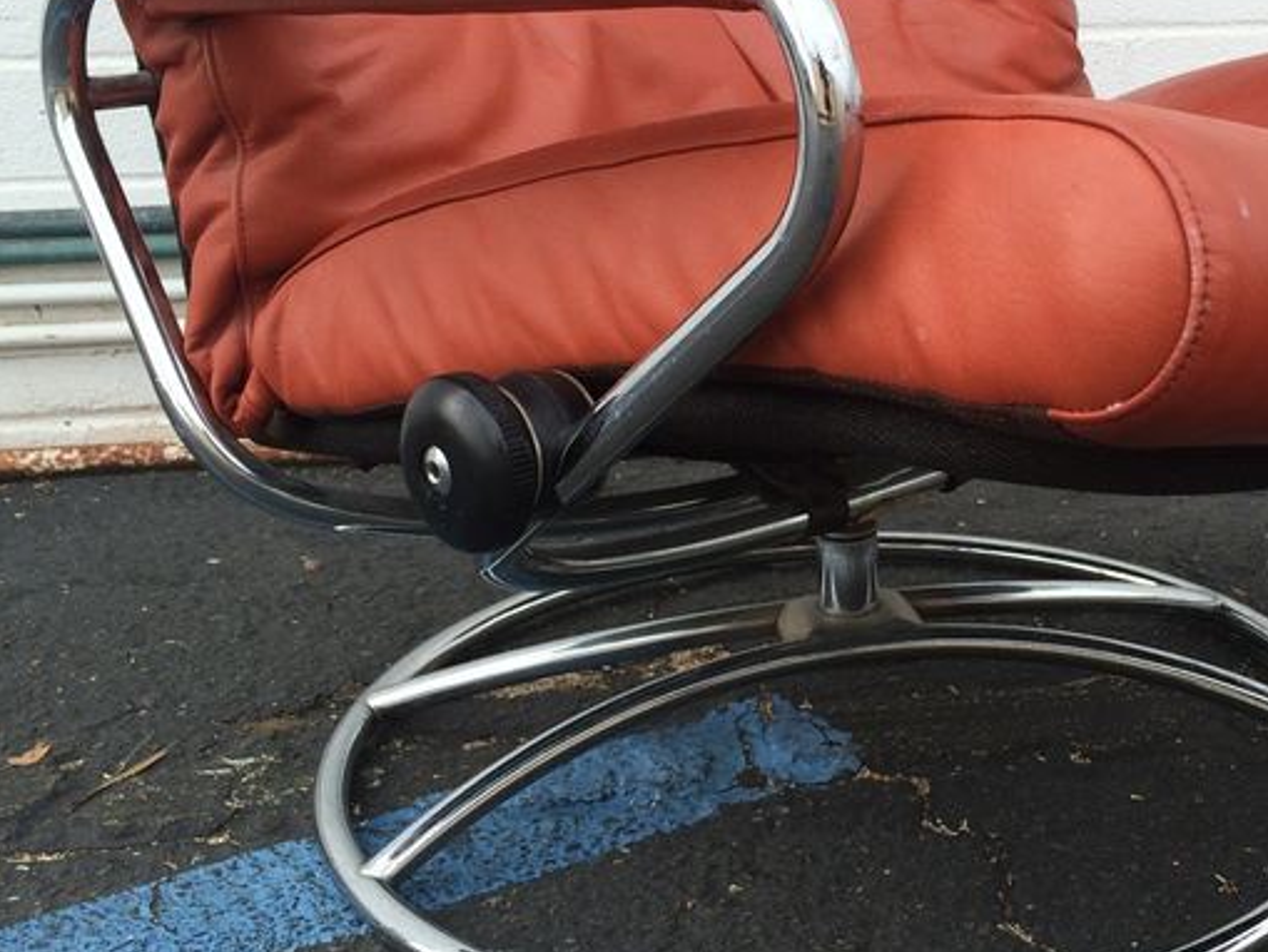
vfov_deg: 27.5
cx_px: 897
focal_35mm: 53
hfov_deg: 35.6
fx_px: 1942
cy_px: 368
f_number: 2.2
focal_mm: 4.12
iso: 32
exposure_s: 1/394
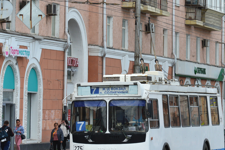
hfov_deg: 9.8
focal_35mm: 211
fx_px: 1317
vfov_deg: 6.5
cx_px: 146
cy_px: 89
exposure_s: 1/320
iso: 200
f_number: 8
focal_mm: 105
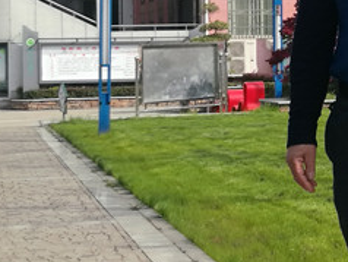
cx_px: 417
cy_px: 10
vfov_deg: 12.2
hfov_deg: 15.7
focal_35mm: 121
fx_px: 1218
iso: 50
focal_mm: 4.04
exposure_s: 1/915
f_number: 2
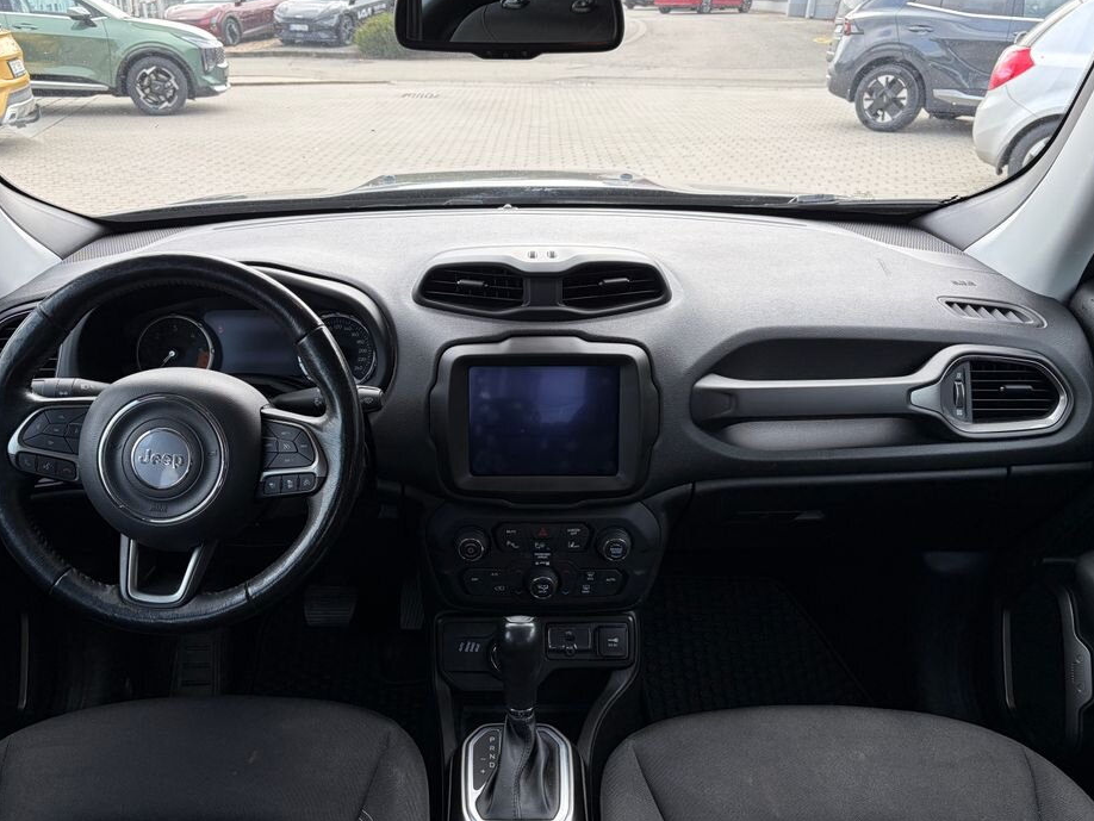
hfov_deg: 61.5
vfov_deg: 48.2
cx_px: 492
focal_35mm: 29
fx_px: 917
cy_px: 423
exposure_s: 1/329
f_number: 1.6
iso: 40
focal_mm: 5.96
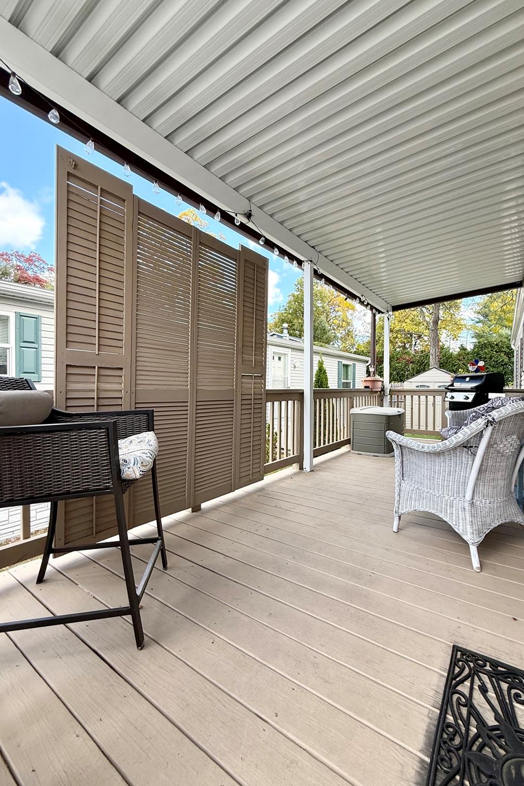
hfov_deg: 76.9
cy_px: 394
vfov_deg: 100.4
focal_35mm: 15
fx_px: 327
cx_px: 299
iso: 64
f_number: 2.2
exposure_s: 1/246
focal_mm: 2.22
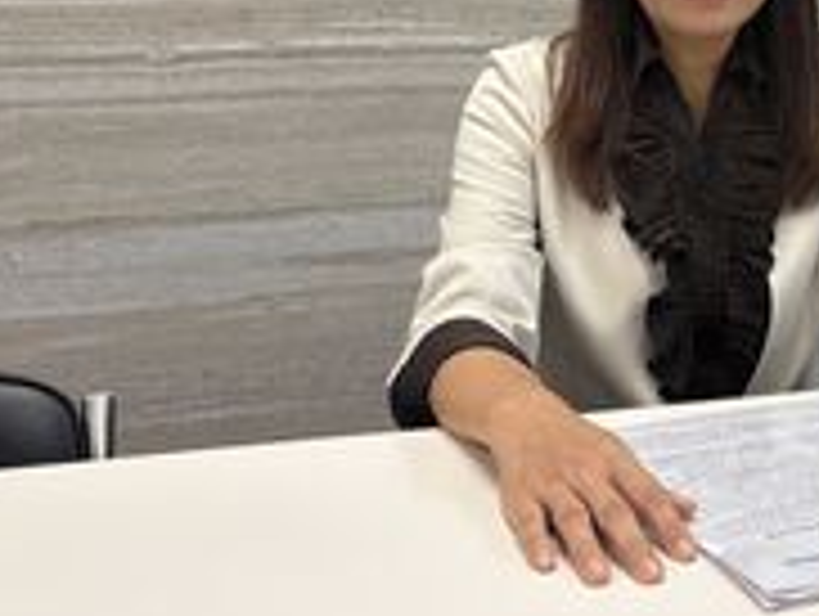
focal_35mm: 57
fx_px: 1350
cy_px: 63
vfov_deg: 25.0
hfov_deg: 31.7
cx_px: 778
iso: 80
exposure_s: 1/120
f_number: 1.6
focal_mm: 5.96
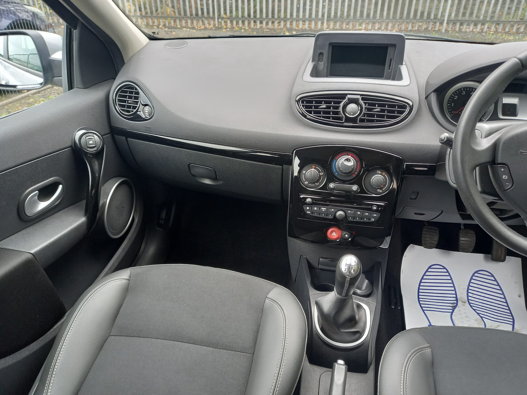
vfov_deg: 54.9
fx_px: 381
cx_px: 264
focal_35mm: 25
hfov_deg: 69.4
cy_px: 198
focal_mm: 4.6
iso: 160
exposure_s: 1/40
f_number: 2
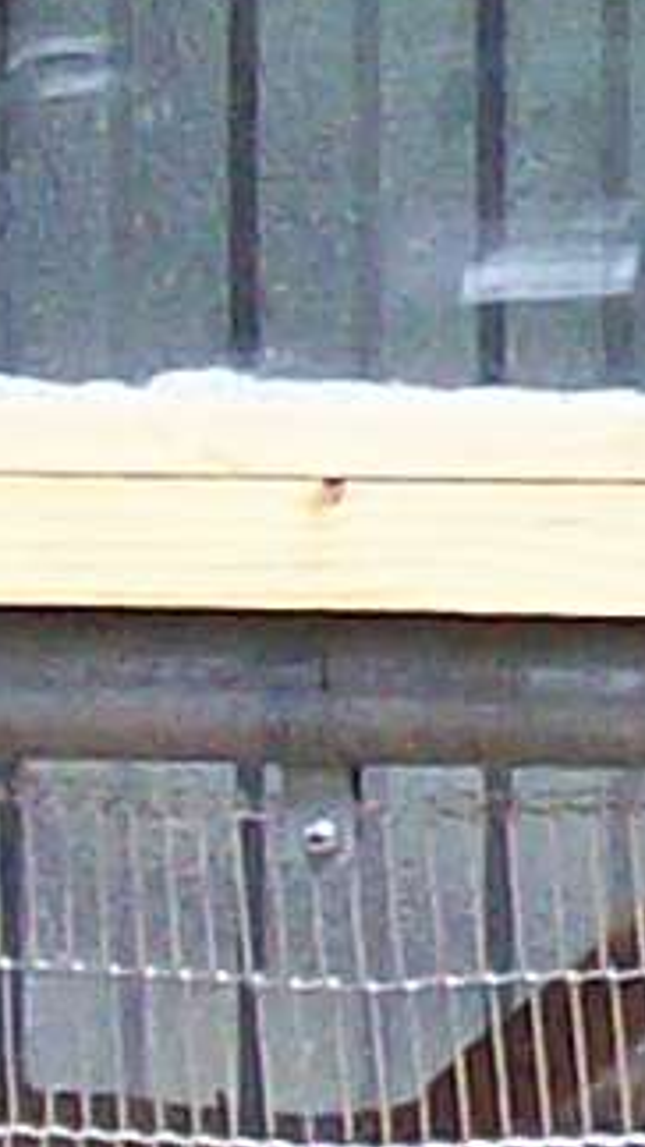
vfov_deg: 5.0
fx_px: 13118
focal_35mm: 431
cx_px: 2534
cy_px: 156
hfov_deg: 2.7
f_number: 3
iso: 160
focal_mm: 7.6
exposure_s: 1/30.1
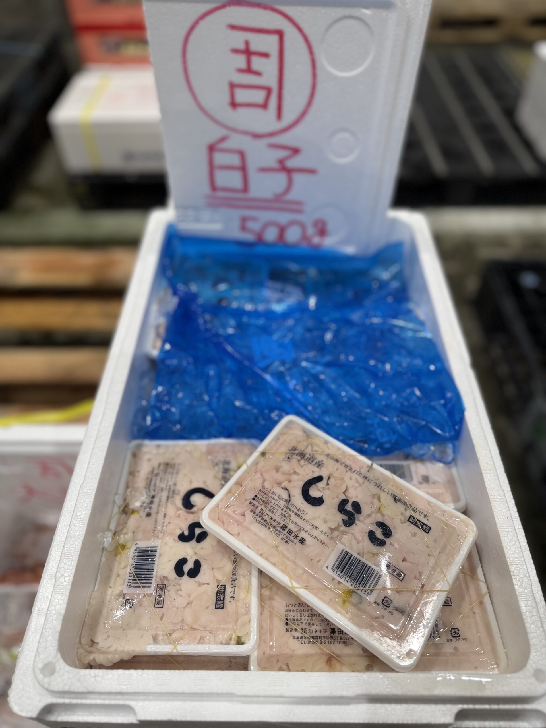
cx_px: 273
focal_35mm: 24
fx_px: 505
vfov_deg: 71.6
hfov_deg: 56.8
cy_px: 364
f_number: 1.78
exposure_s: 1/100
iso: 64
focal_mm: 6.76
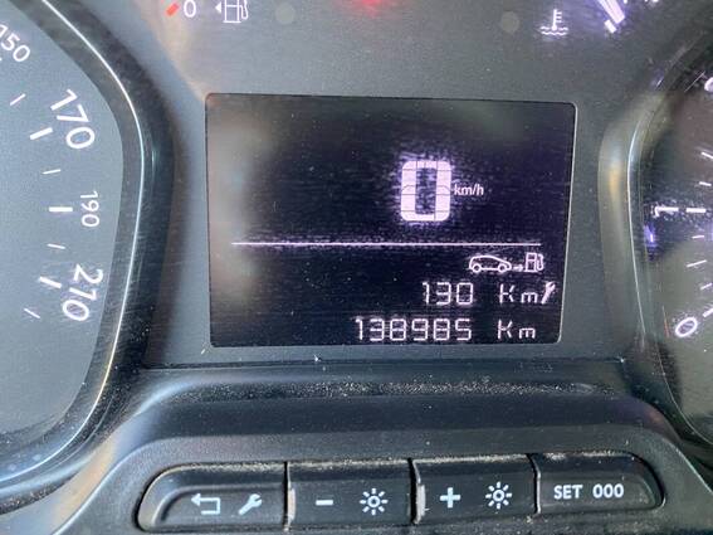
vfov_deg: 54.9
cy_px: 268
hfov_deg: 69.4
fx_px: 515
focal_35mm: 25
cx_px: 356
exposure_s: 1/44
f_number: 1.8
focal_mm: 4.25
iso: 500
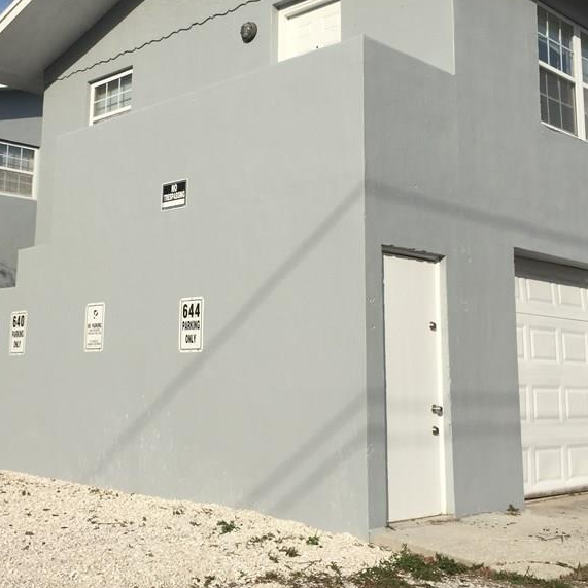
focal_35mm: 46
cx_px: 243
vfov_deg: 36.5
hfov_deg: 36.7
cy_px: 205
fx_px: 884
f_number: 2.2
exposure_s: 1/3049
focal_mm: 4.15
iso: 32
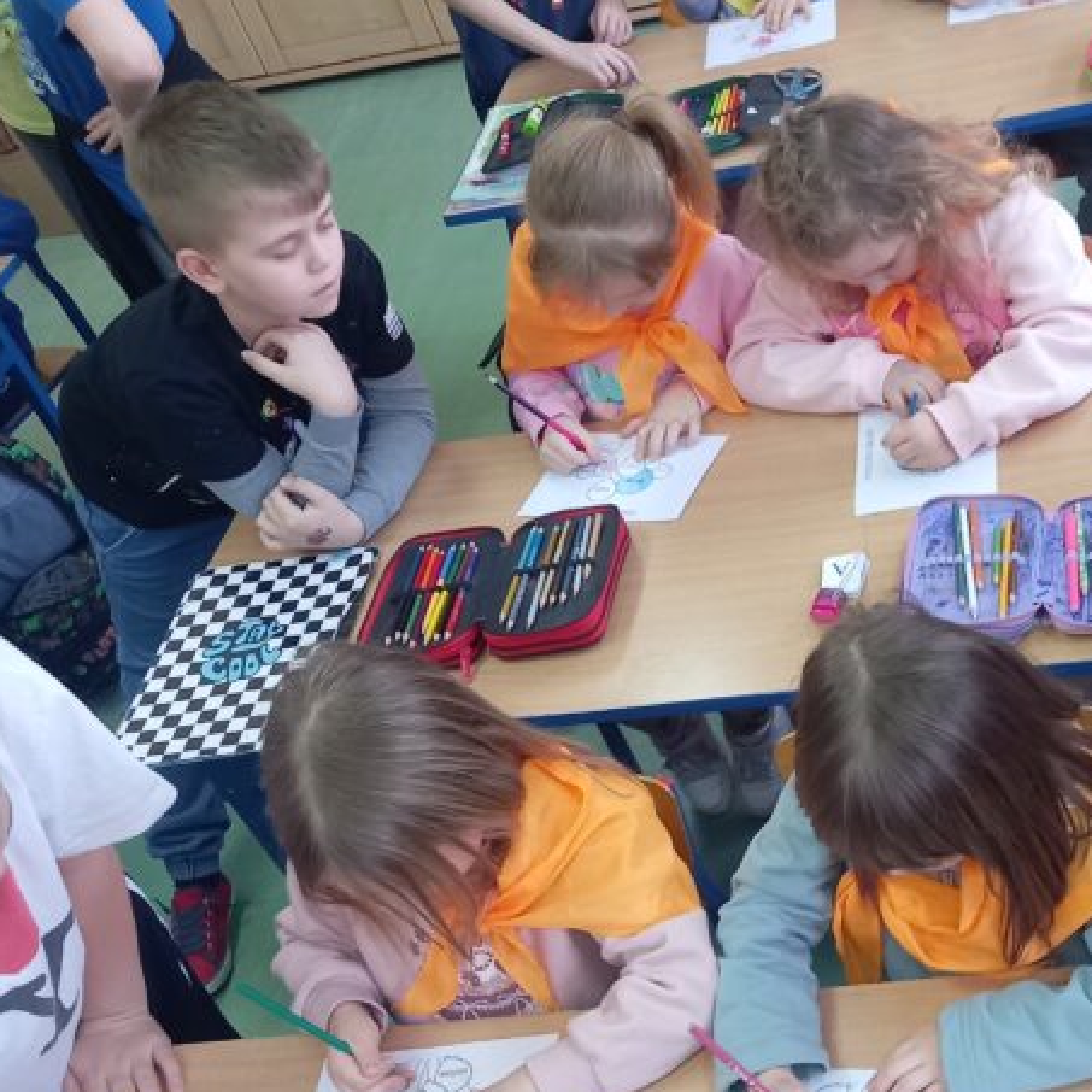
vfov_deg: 33.7
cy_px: 730
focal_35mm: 50
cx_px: 916
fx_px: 1785
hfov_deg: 32.8
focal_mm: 4.6
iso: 200
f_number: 2
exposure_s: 1/50
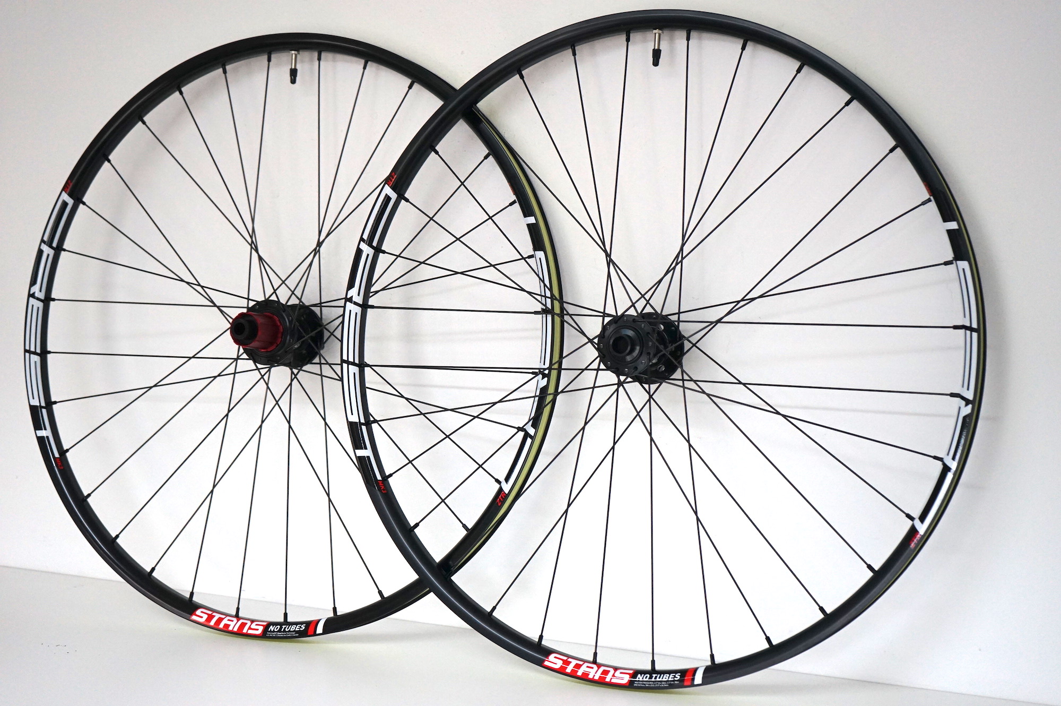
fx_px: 1708
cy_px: 353
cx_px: 530
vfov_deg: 23.3
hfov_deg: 34.5
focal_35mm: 58
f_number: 5.6
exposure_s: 1/160
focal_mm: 58
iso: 2000
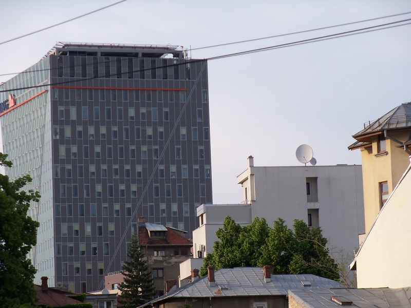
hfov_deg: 13.5
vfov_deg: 10.2
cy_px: 154
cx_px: 206
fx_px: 1733
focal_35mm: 146
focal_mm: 25.8
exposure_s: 1/250
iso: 64
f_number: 4.3
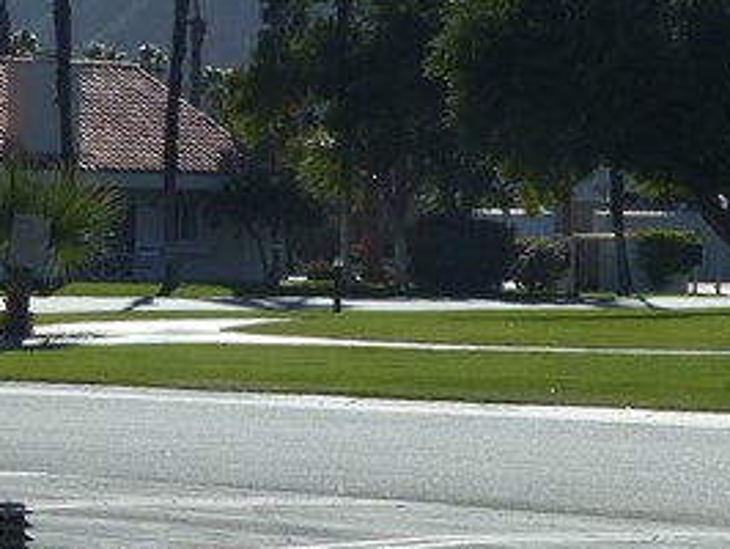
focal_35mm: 200
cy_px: 41
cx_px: 458
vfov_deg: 7.4
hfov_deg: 9.9
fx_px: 4222
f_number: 4
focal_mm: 9.4
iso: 100
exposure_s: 1/640
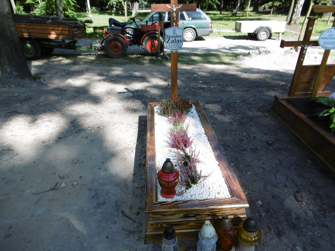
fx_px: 232
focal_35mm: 24
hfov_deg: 71.6
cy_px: 126
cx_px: 168
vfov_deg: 56.8
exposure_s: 1/320
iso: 100
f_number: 3.1
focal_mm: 4.3
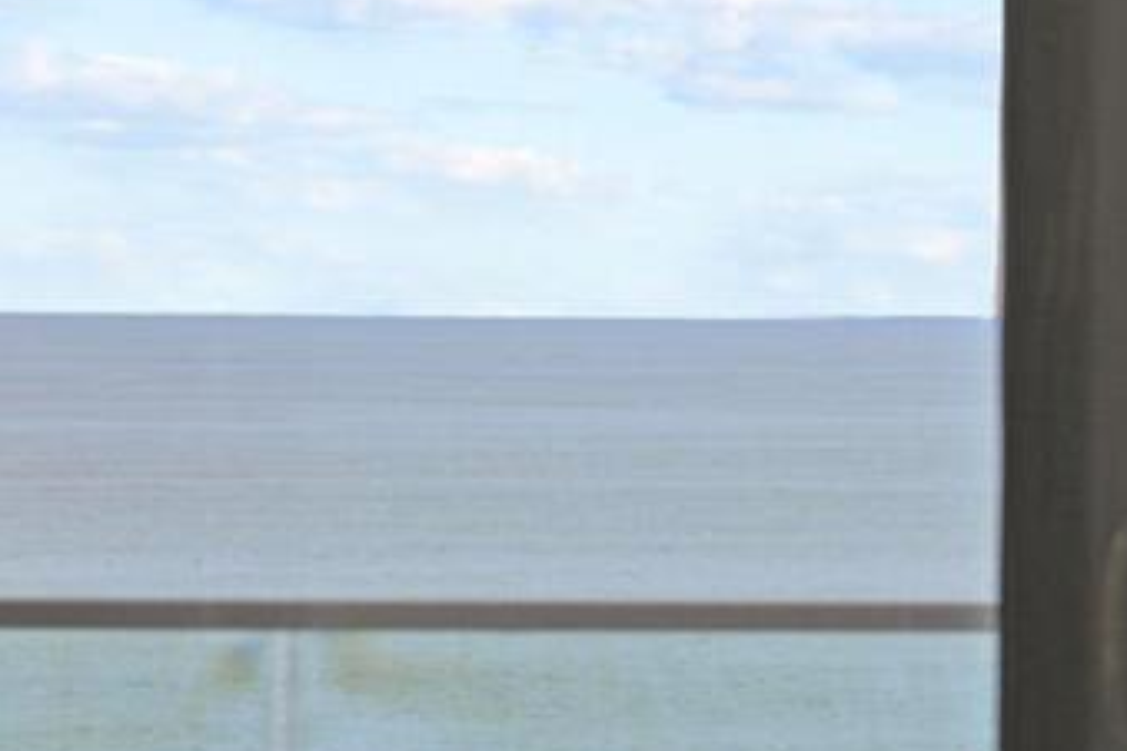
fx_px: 9454
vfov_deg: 4.6
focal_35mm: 302
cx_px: 2813
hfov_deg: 6.5
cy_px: 354
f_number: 3.5
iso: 64
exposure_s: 1/50
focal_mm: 50
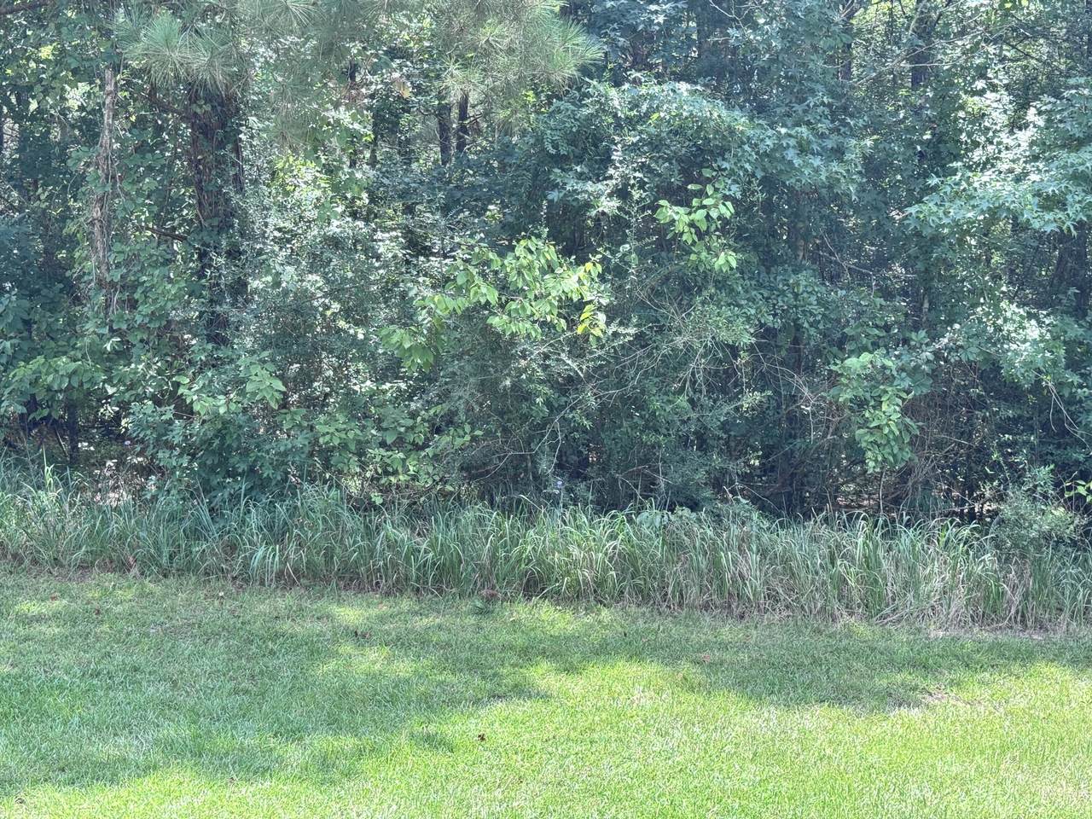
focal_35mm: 48
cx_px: 546
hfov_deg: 39.7
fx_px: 1514
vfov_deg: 30.3
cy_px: 410
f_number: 1.78
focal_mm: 6.76
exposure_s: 1/481
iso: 64
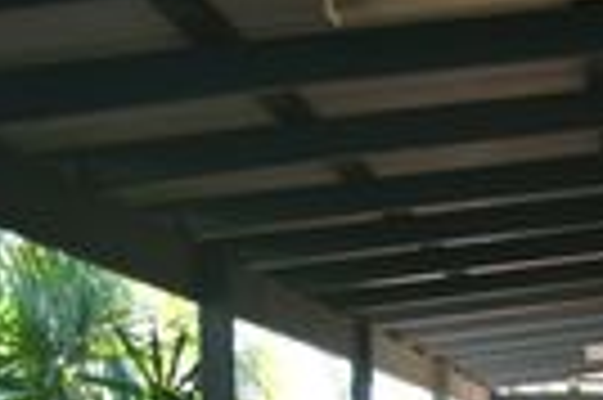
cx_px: 972
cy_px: 658
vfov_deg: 13.3
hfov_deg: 18.4
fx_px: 1589
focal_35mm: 95
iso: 100
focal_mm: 18
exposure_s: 1/30
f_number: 3.5
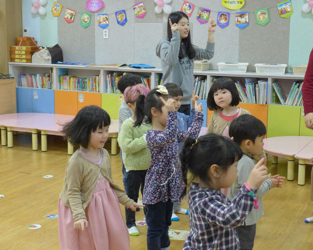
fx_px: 584
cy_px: 125
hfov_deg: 30.0
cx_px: 163
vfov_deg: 24.2
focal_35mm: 63
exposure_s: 1/400
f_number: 2
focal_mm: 11.8
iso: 800
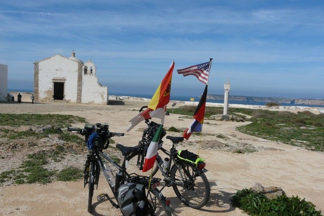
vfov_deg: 35.9
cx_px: 161
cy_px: 120
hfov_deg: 51.9
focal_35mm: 37
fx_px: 333
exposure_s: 1/500
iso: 100
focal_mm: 5.8
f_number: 8
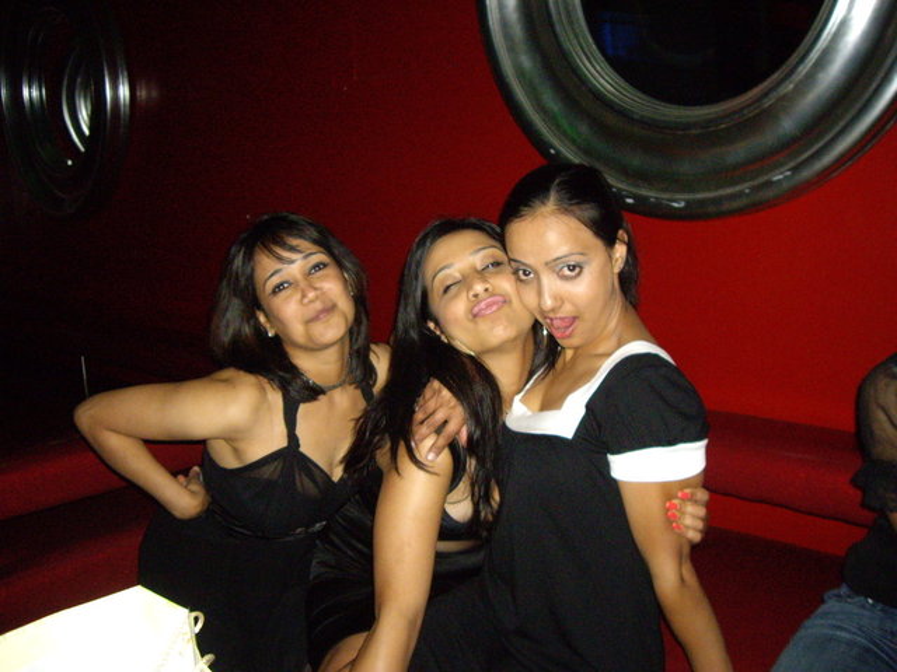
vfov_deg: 37.7
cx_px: 448
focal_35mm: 38
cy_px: 336
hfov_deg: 49.0
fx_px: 985
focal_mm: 6.2
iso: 400
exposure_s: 1/40
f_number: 2.7
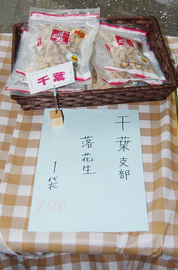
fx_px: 388
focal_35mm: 52
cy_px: 125
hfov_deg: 25.8
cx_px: 86
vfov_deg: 38.3
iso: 100
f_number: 4
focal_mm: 28
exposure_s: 1/60
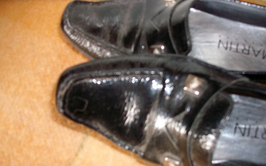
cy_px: 83
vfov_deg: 31.3
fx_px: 297
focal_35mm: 41
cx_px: 159
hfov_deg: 47.9
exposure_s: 1/40
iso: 125
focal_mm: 5.7
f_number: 2.9
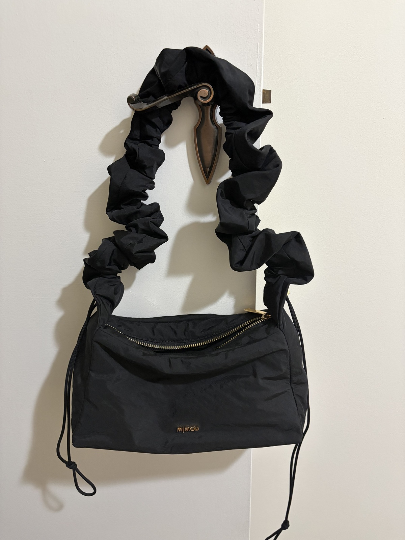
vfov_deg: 67.3
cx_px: 202
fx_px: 406
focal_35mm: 26
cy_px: 270
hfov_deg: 53.1
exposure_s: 1/50
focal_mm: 5.96
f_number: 1.6
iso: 500
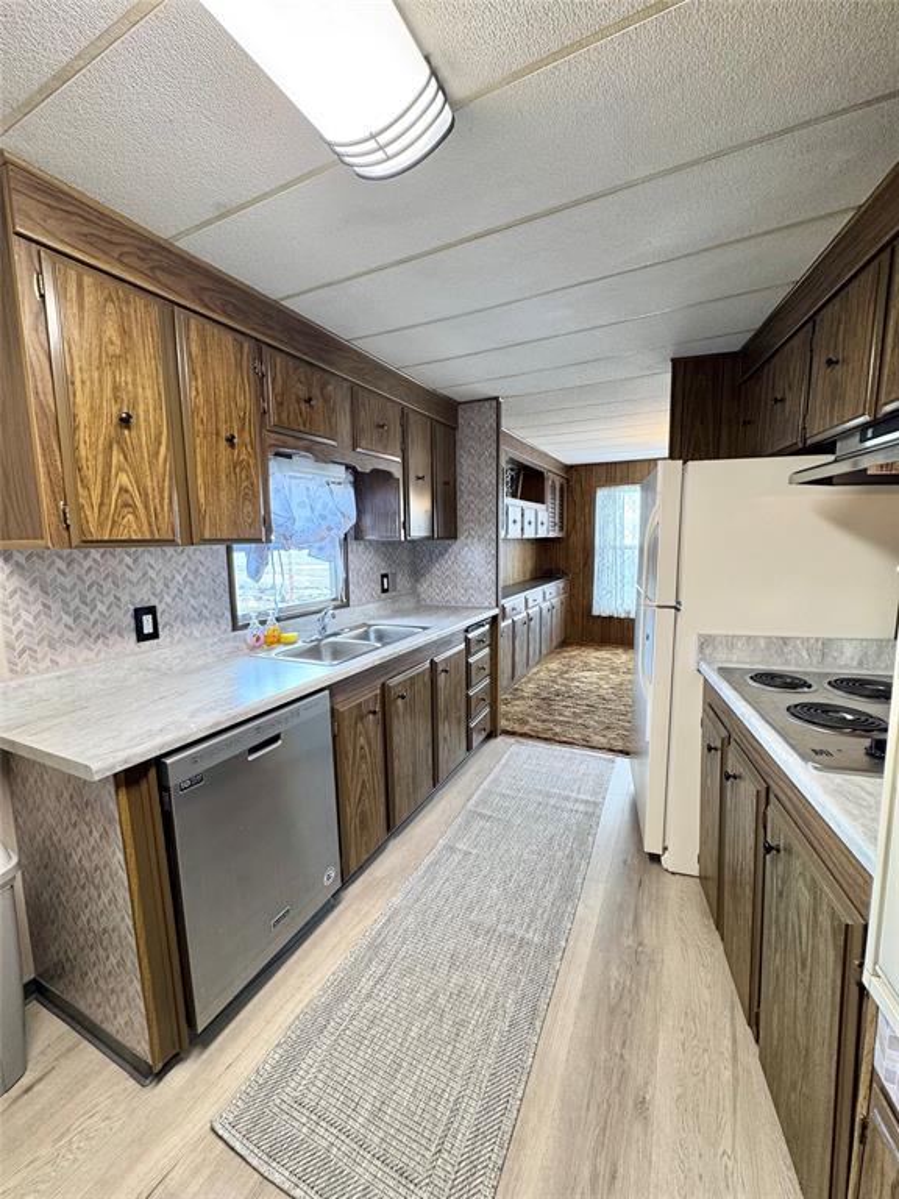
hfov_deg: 85.7
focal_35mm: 14
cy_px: 600
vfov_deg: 102.1
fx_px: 485
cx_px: 450
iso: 125
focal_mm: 2.22
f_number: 2.2
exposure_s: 1/60
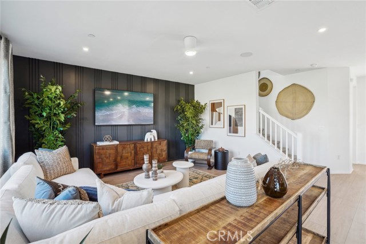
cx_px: 183
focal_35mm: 16
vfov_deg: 73.7
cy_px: 122
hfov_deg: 96.8
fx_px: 163
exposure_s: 1/25
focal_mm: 16
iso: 400
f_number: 7.1
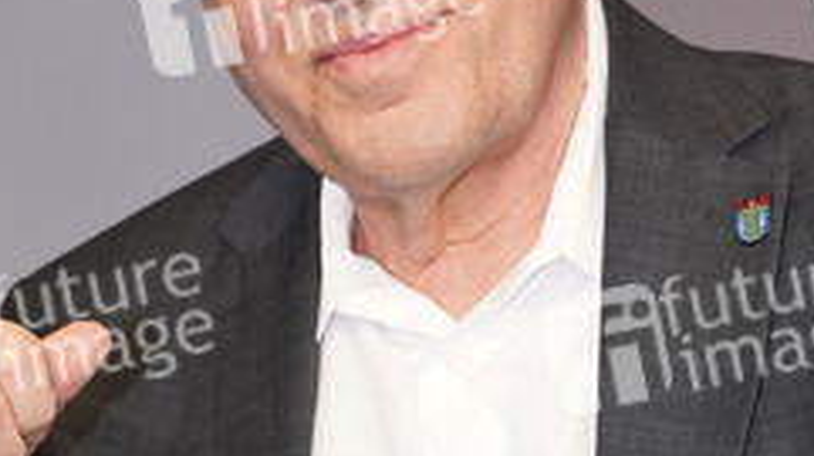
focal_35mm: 134
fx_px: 2889
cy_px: 166
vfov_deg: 9.0
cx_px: 409
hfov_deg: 16.0
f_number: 5.6
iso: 2000
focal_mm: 77
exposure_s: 1/125
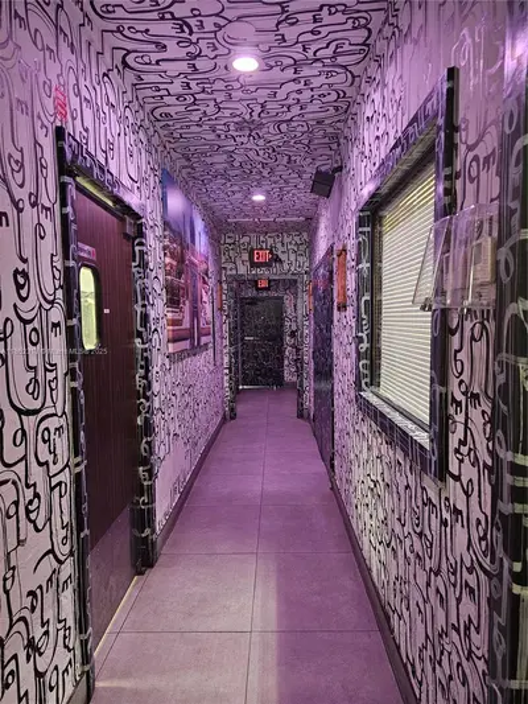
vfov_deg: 73.9
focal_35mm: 23
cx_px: 264
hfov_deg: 58.9
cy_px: 352
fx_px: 468
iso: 640
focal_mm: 6.3
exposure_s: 1/24
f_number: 1.7
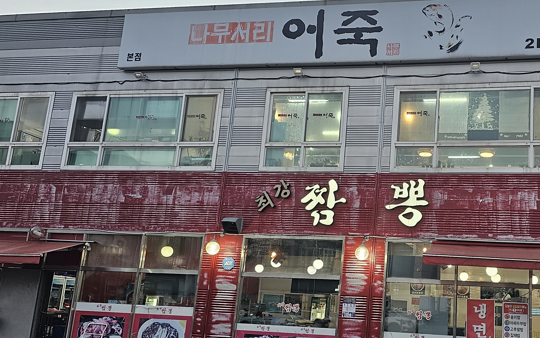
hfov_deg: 48.5
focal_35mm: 39
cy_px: 189
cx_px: 402
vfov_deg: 32.7
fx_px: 574
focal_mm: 6.3
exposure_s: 1/120
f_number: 1.7
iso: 125
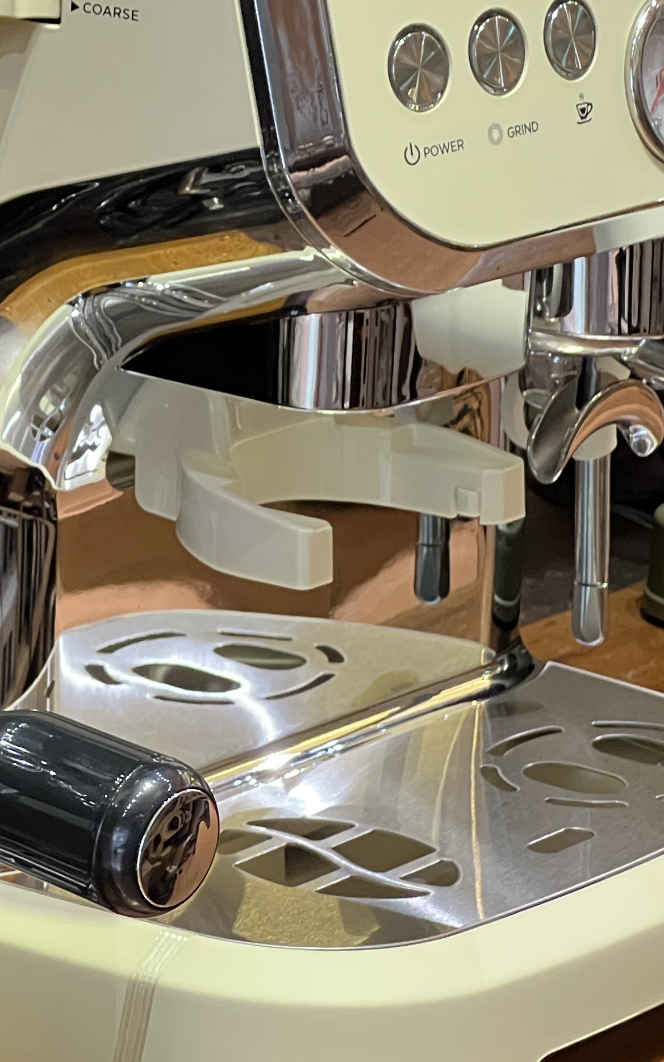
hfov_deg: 7.4
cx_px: -271
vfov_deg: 11.9
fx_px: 5095
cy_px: 233
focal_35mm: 176
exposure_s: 1/50
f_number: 2.8
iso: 400
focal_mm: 9
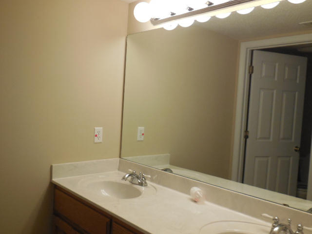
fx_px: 306
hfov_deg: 54.0
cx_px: 156
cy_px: 117
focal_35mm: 34
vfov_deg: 41.8
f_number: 3.4
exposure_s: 1/250
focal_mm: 6.1
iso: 450
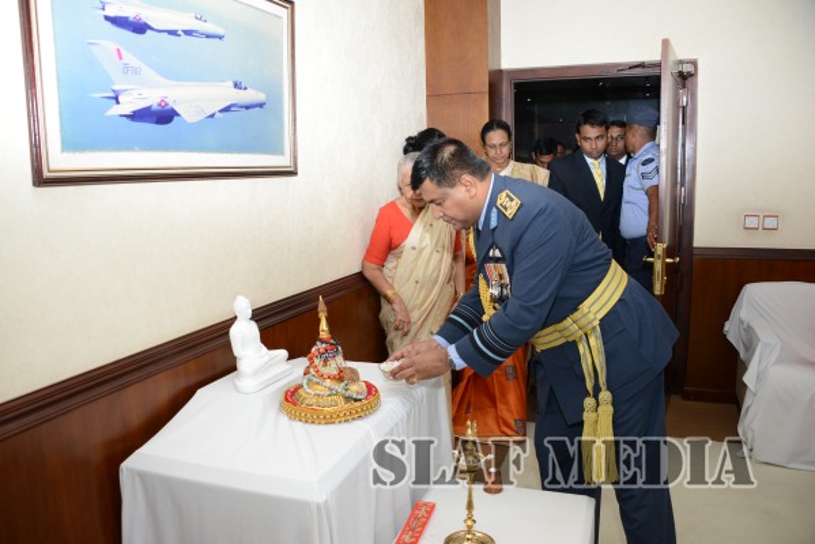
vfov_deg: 46.4
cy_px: 272
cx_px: 408
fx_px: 634
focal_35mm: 28
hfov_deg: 65.4
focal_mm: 28
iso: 800
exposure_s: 1/125
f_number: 5
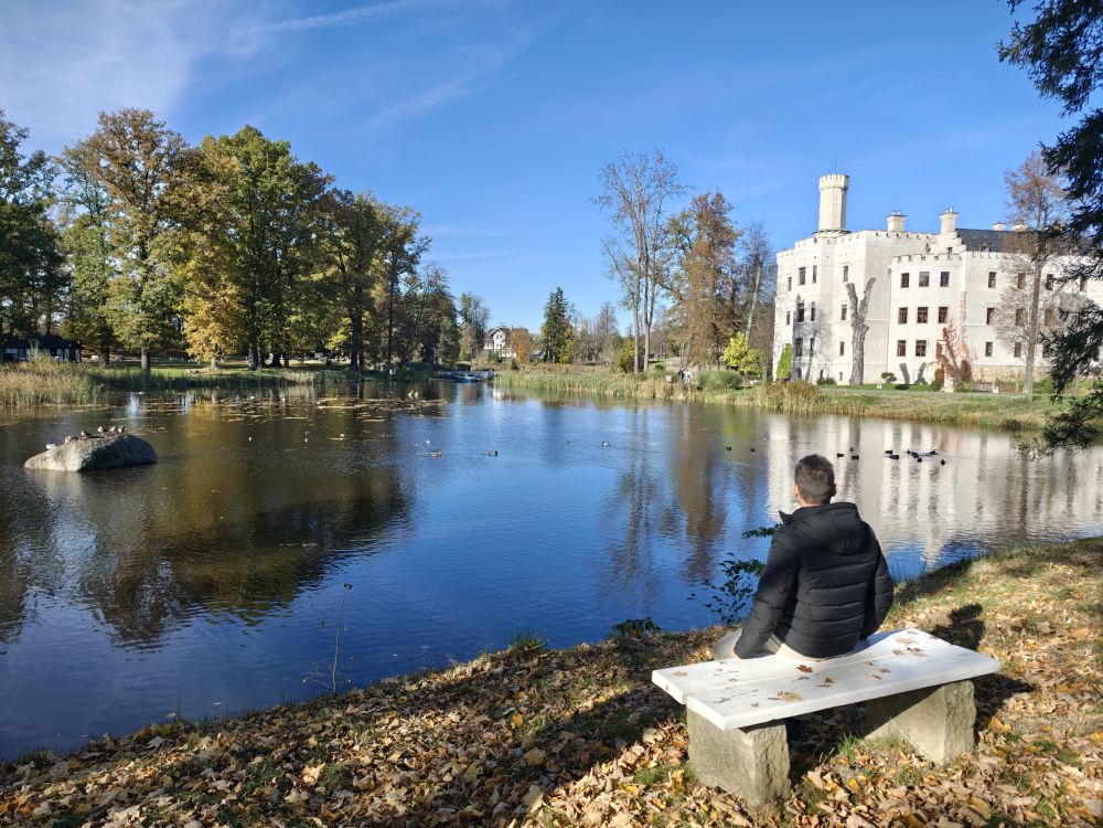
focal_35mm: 23
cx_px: 552
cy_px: 414
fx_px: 733
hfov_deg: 73.9
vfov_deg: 58.9
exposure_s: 1/568
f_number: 1.6
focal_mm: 6.57
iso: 100
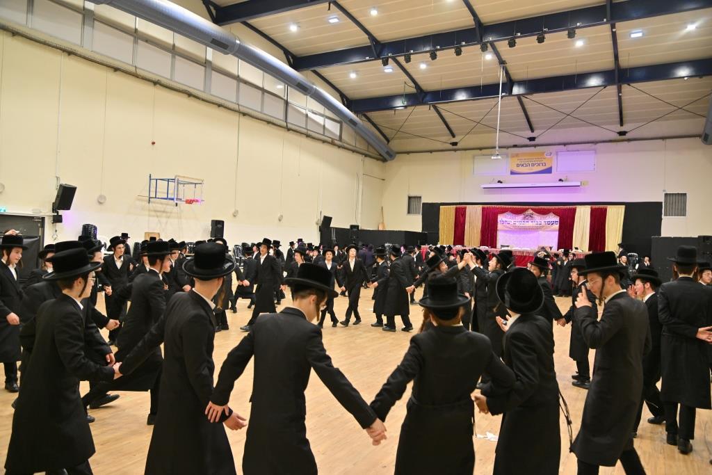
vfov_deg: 47.9
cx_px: 356
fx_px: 534
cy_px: 238
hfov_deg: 67.4
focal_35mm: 27
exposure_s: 1/160
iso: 640
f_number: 4
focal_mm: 27
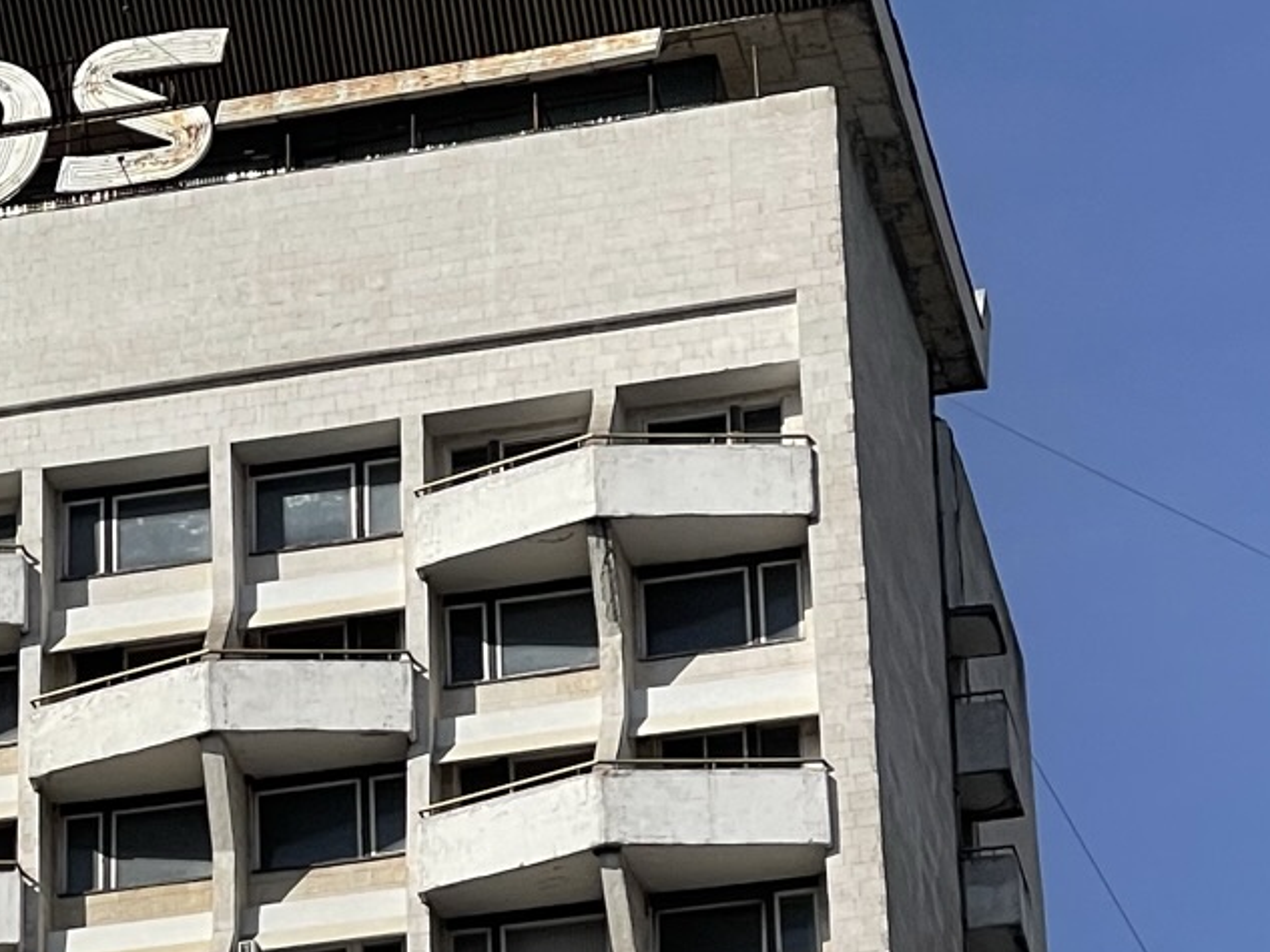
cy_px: 814
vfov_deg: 7.2
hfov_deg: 9.4
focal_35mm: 207
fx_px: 7596
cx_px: -409
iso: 20
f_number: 2.2
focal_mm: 7.5
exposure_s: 1/2222
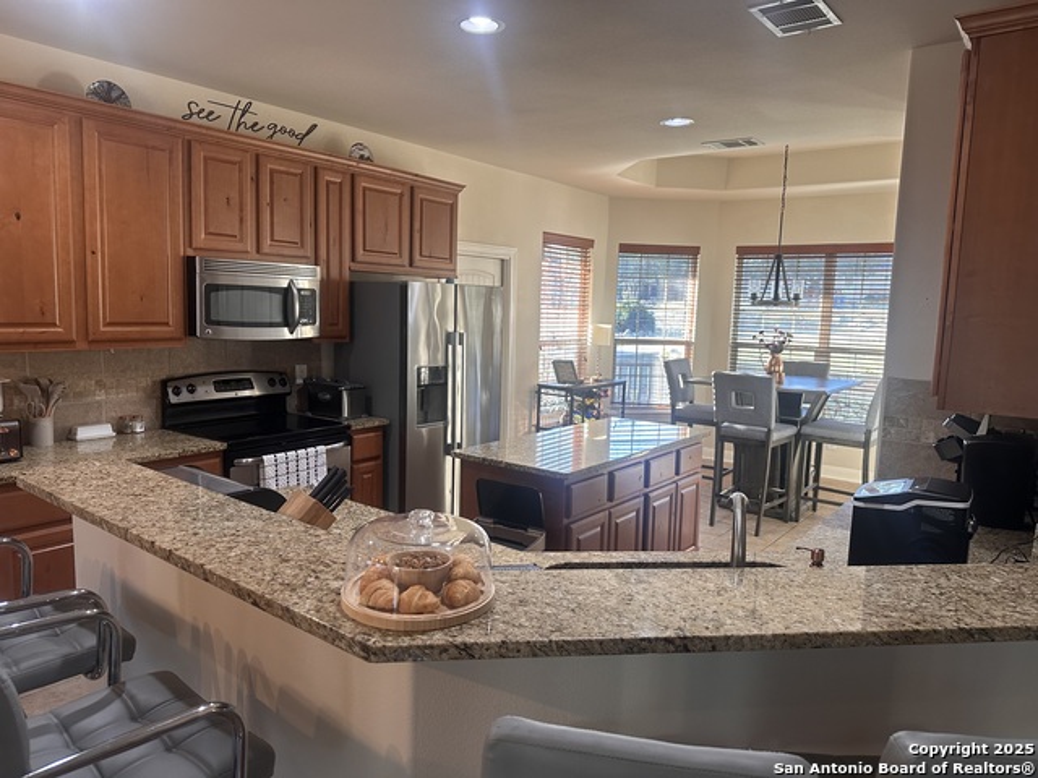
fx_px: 720
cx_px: 519
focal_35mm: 24
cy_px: 389
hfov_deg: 71.6
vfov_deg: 56.8
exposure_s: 1/120
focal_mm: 6.86
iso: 200
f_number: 1.78
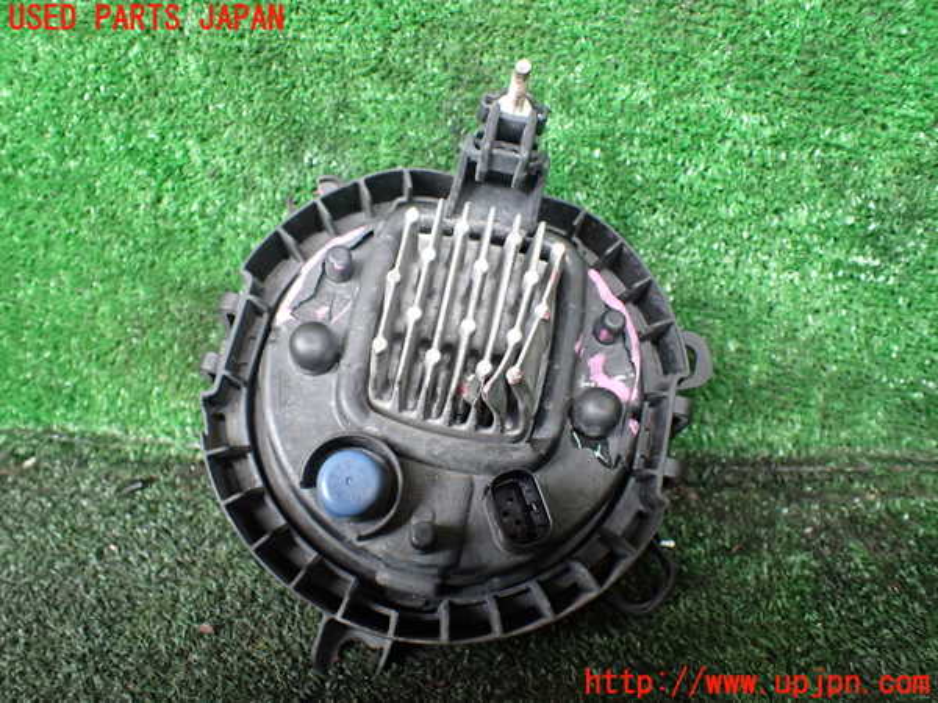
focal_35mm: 30
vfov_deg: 46.8
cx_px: 469
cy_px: 352
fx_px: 813
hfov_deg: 60.0
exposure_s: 1/125
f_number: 2.3
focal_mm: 5.4
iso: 500
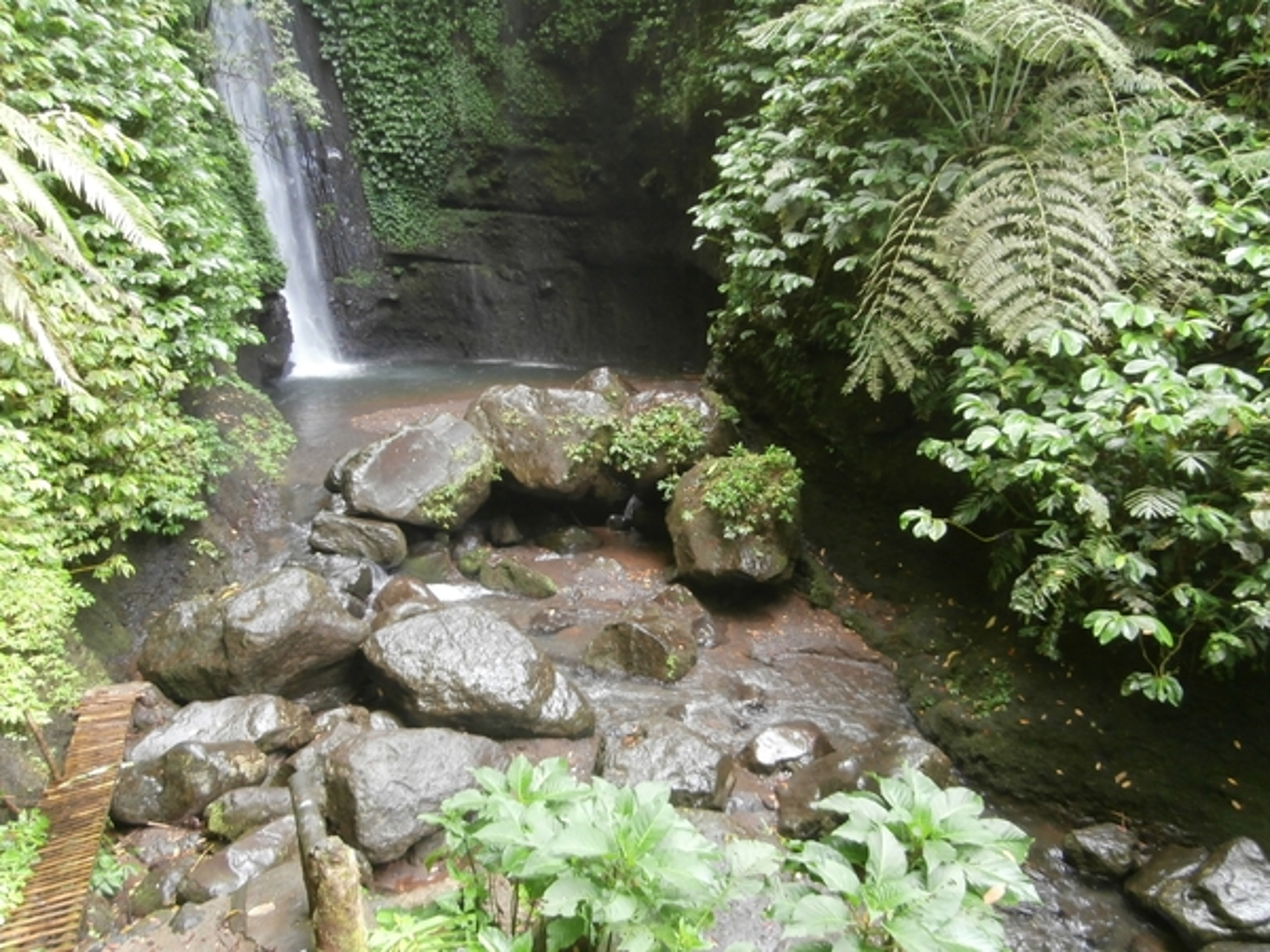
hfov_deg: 71.6
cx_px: 635
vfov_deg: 56.8
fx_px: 881
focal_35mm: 24
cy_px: 476
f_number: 3
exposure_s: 1/30
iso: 200
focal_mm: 4.2
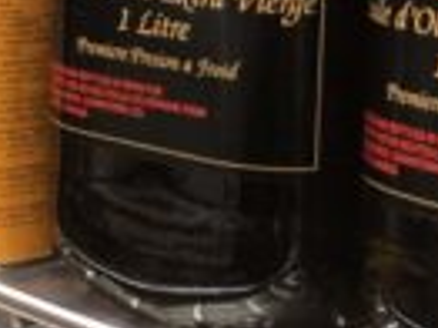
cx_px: -351
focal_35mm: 139
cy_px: -80
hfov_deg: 12.9
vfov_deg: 10.5
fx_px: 1757
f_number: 1.8
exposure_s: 1/24
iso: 40
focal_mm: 3.99
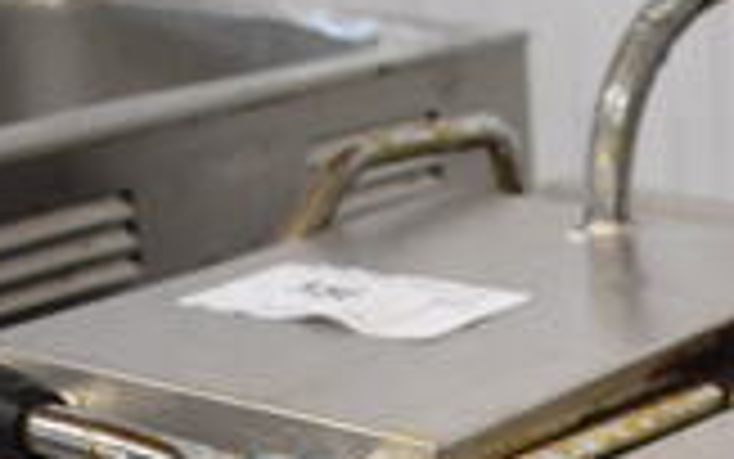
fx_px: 2061
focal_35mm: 103
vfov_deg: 11.9
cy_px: 783
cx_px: 815
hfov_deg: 19.3
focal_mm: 18
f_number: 3.5
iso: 1400
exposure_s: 1/125
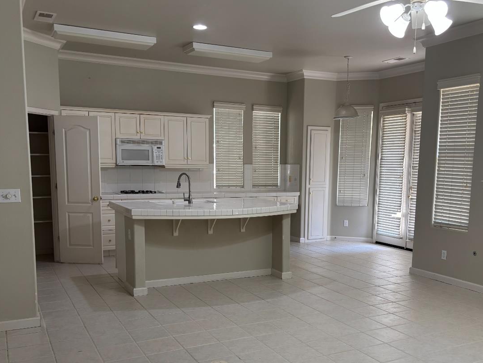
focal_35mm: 36
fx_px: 502
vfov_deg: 39.3
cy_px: 237
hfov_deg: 51.2
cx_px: 268
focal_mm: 5.96
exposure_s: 1/60
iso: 100
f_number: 1.6
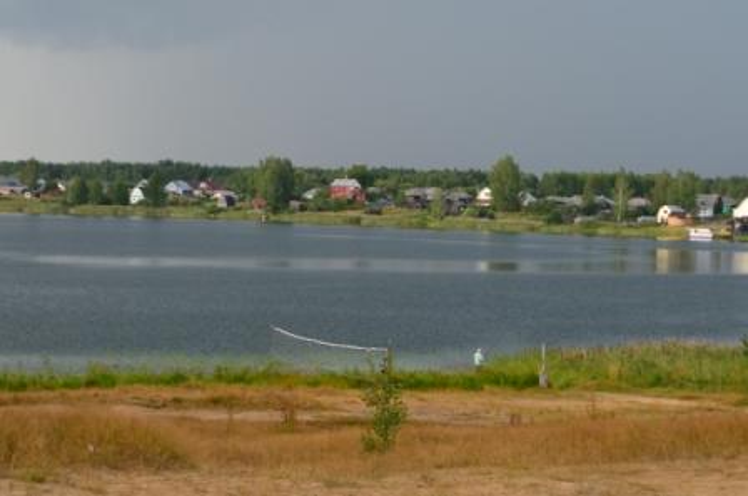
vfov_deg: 16.5
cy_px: 248
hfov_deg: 24.7
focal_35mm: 82
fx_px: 1711
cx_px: 374
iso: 400
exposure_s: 1/50
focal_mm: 55
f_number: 10
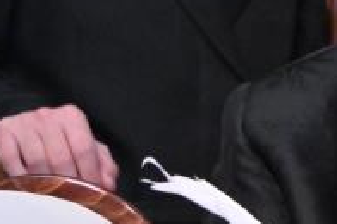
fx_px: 1664
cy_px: -9
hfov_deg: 11.0
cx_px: 540
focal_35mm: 178
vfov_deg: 7.6
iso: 1600
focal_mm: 34
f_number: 4
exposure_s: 1/160
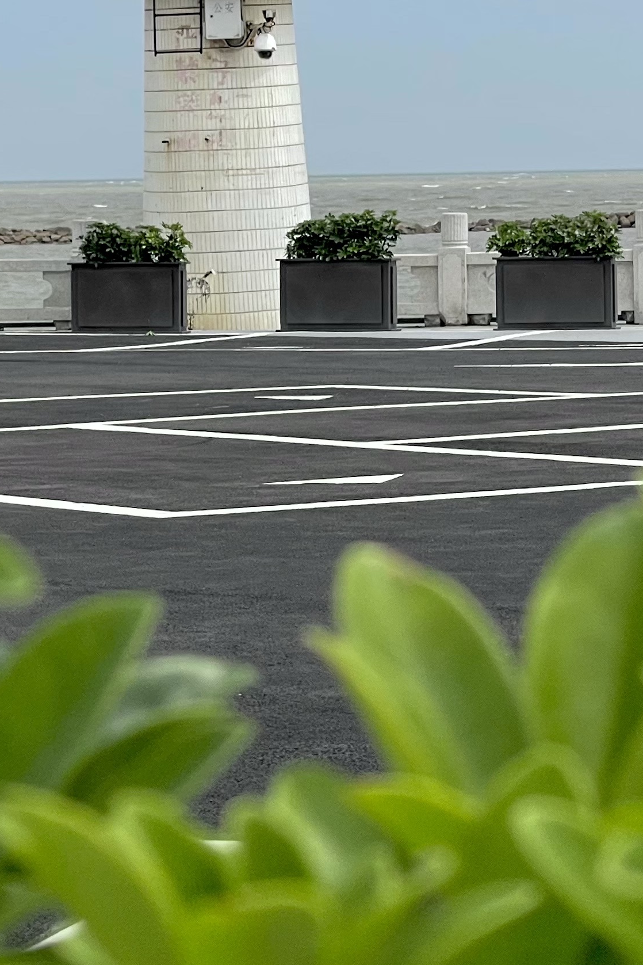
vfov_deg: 12.8
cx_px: 95
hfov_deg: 8.6
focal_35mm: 160
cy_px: 241
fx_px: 4286
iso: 20
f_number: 2.2
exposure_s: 1/2660
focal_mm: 7.5
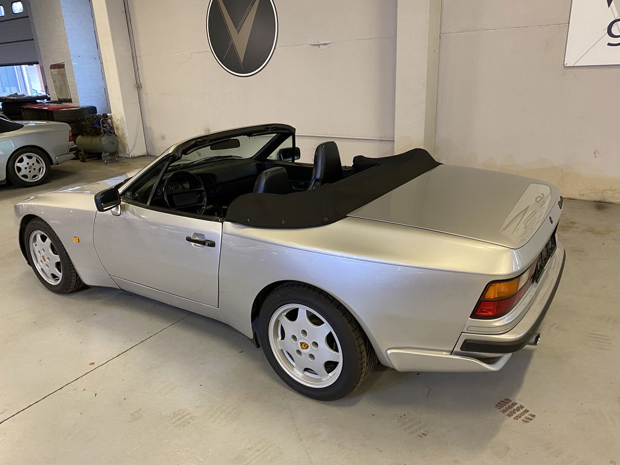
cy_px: 232
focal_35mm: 26
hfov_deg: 67.3
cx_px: 310
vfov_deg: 53.1
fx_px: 466
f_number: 1.8
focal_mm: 4.25
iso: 200
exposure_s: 1/50
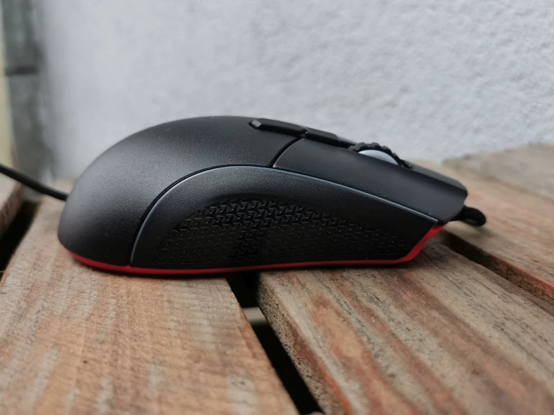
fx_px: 640
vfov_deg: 36.0
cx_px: 277
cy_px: 208
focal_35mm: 40
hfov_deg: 46.8
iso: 160
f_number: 1.6
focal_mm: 5.56
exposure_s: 1/100
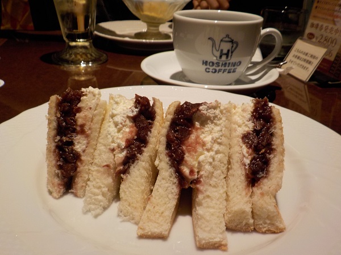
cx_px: 170
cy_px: 128
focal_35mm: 30
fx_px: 296
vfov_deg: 46.8
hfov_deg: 60.0
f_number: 3.3
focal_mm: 4.1
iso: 125
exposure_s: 1/40
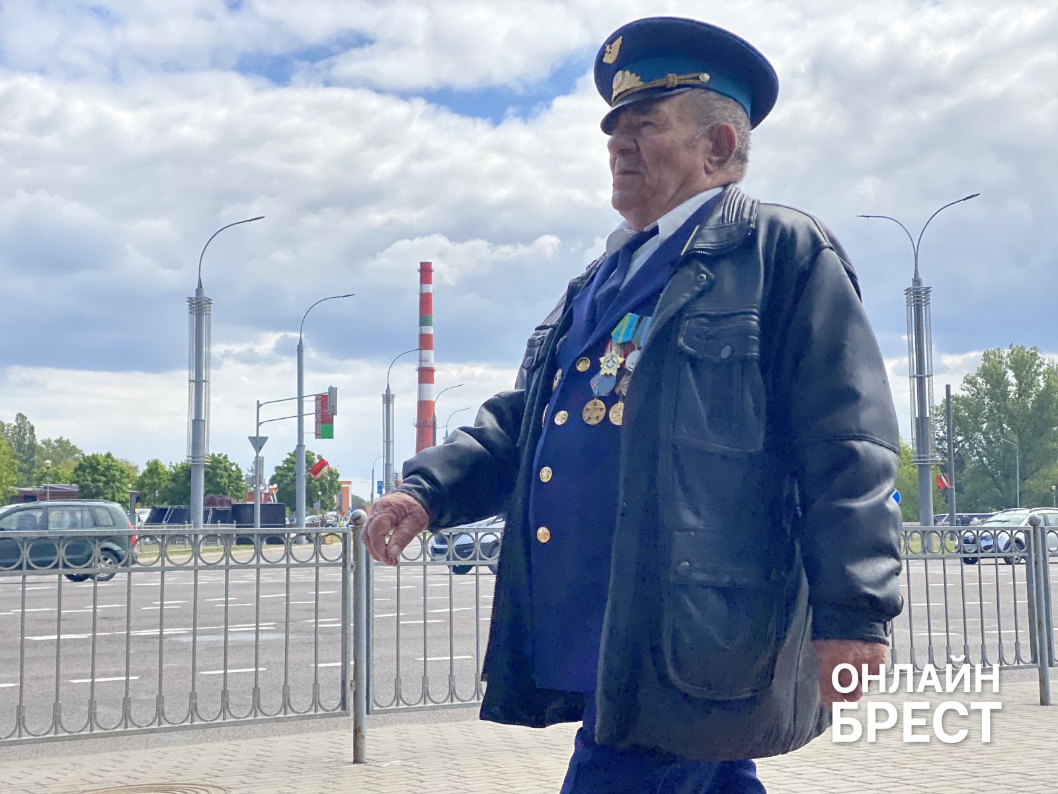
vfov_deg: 28.0
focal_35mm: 52
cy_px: 397
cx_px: 529
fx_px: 1589
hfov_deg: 36.8
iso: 20
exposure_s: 1/1916
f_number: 2
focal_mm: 6
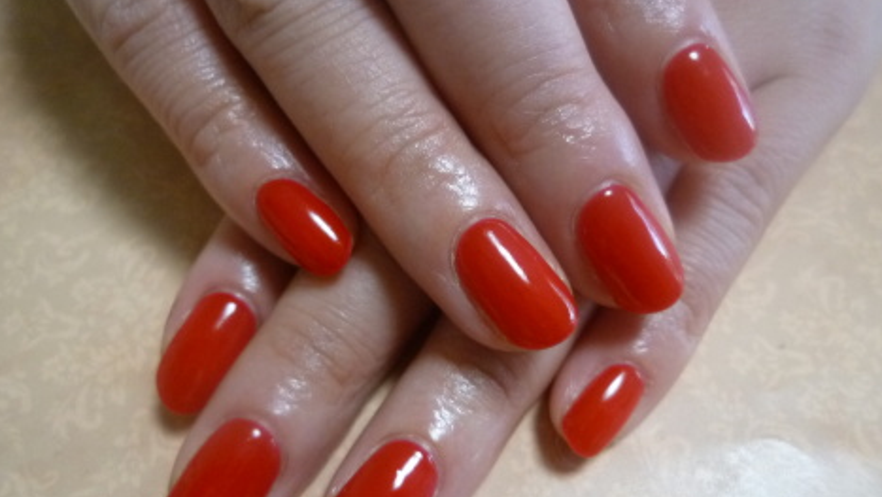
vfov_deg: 41.4
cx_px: 446
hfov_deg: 67.9
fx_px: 655
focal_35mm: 28
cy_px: 287
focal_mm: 4.5
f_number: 2.8
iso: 400
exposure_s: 1/30
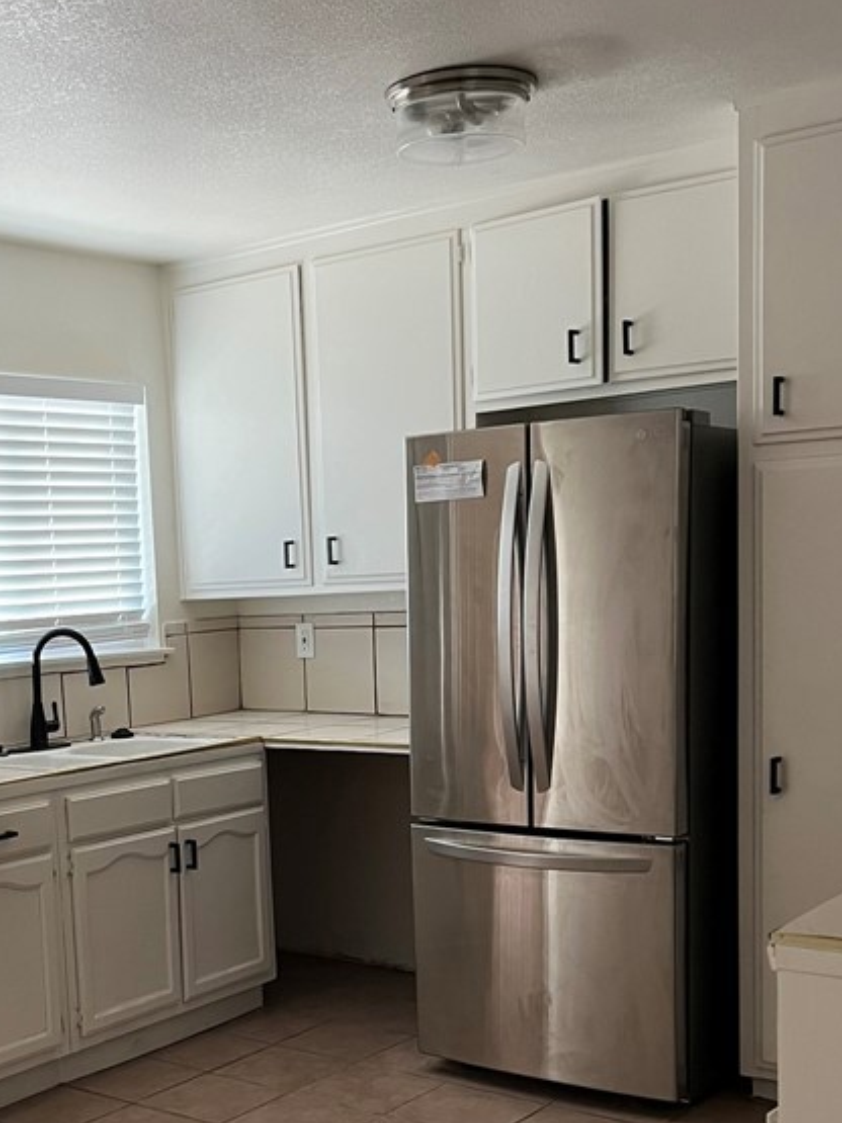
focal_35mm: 48
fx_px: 1557
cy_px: 769
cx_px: 235
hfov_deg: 29.9
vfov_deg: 39.1
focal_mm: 5.7
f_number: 1.5
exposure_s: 1/67
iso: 125
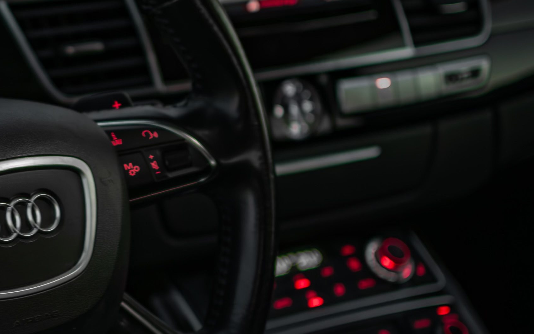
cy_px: 214
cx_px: -68
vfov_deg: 9.7
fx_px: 1969
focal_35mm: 135
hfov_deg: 15.0
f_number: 1.8
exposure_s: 1/50
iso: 200
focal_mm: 35
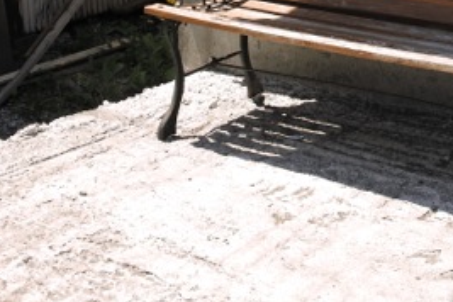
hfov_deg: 21.9
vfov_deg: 14.5
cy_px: -34
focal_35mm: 92
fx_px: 1158
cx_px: 350
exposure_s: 1/100
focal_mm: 24.2
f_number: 9
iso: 100
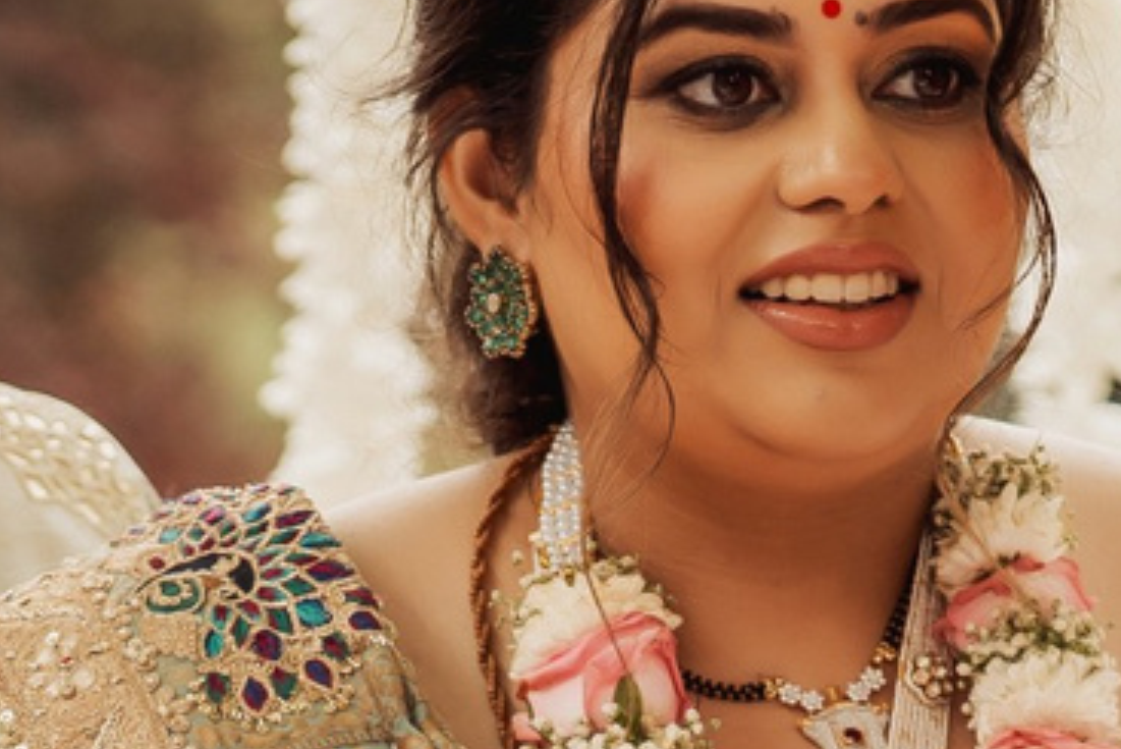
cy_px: 1484
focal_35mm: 349
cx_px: 284
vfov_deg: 3.9
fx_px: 10871
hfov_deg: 5.9
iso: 100
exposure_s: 1/1000
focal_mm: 50
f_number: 2
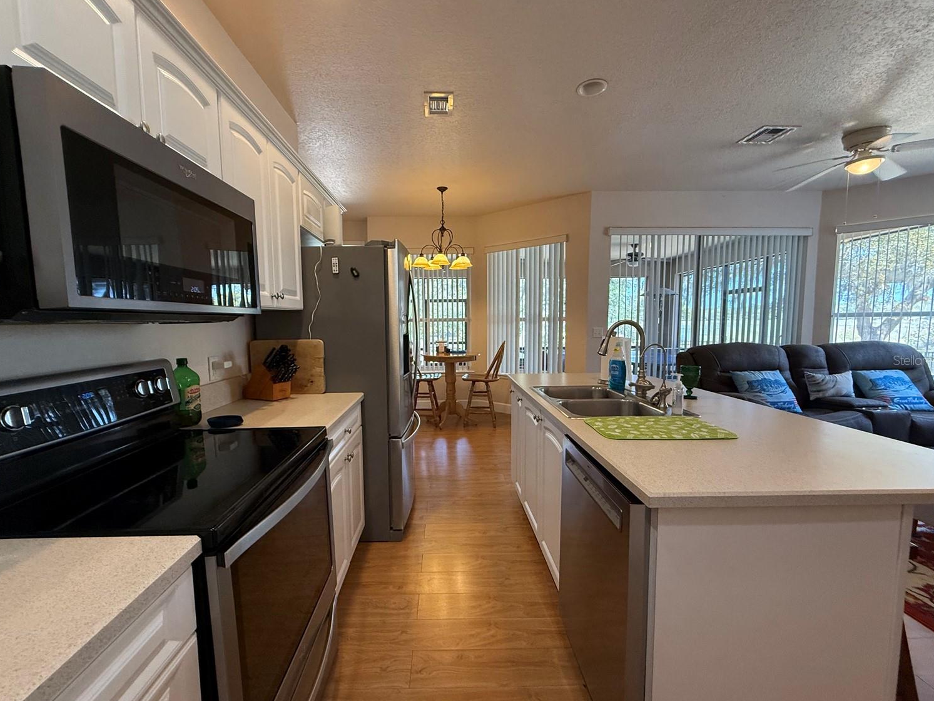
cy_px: 360
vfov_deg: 81.7
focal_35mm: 15
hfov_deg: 98.1
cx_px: 452
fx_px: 405
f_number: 2.2
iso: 320
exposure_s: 1/120
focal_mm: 2.22
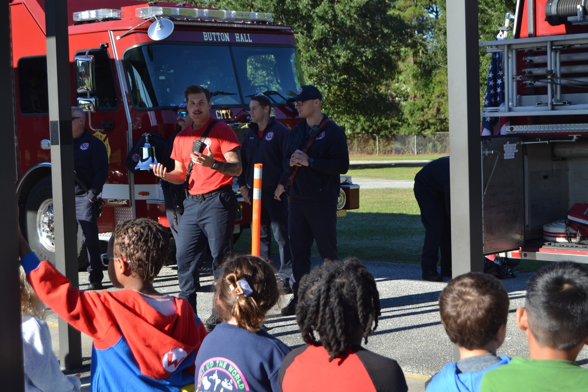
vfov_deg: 20.2
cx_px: 294
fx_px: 1103
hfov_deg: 29.9
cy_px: 196
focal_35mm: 68
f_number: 6.3
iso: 100
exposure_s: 1/160
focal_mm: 45
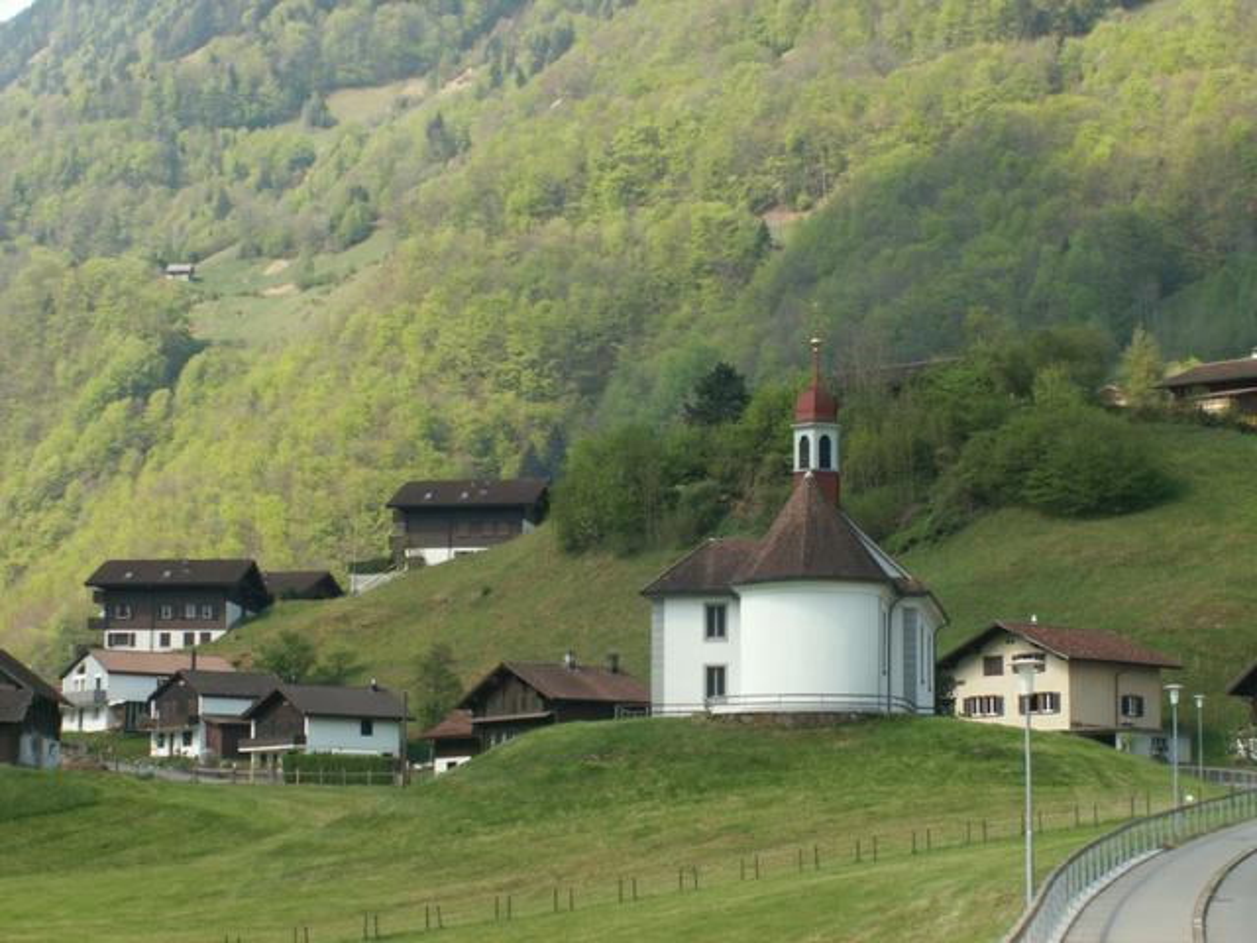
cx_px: 628
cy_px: 472
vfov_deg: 17.6
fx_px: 3050
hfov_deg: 23.3
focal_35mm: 84
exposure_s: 1/80
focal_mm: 13.96
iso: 50
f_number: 7.1
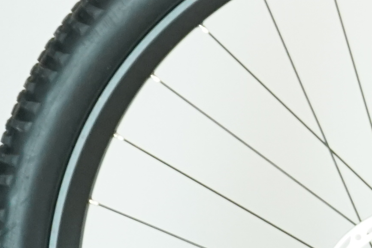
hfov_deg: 4.6
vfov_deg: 3.3
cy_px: 24
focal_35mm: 422
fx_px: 4360
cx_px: 1234
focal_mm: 61
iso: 1600
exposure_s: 1/200
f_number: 5.6
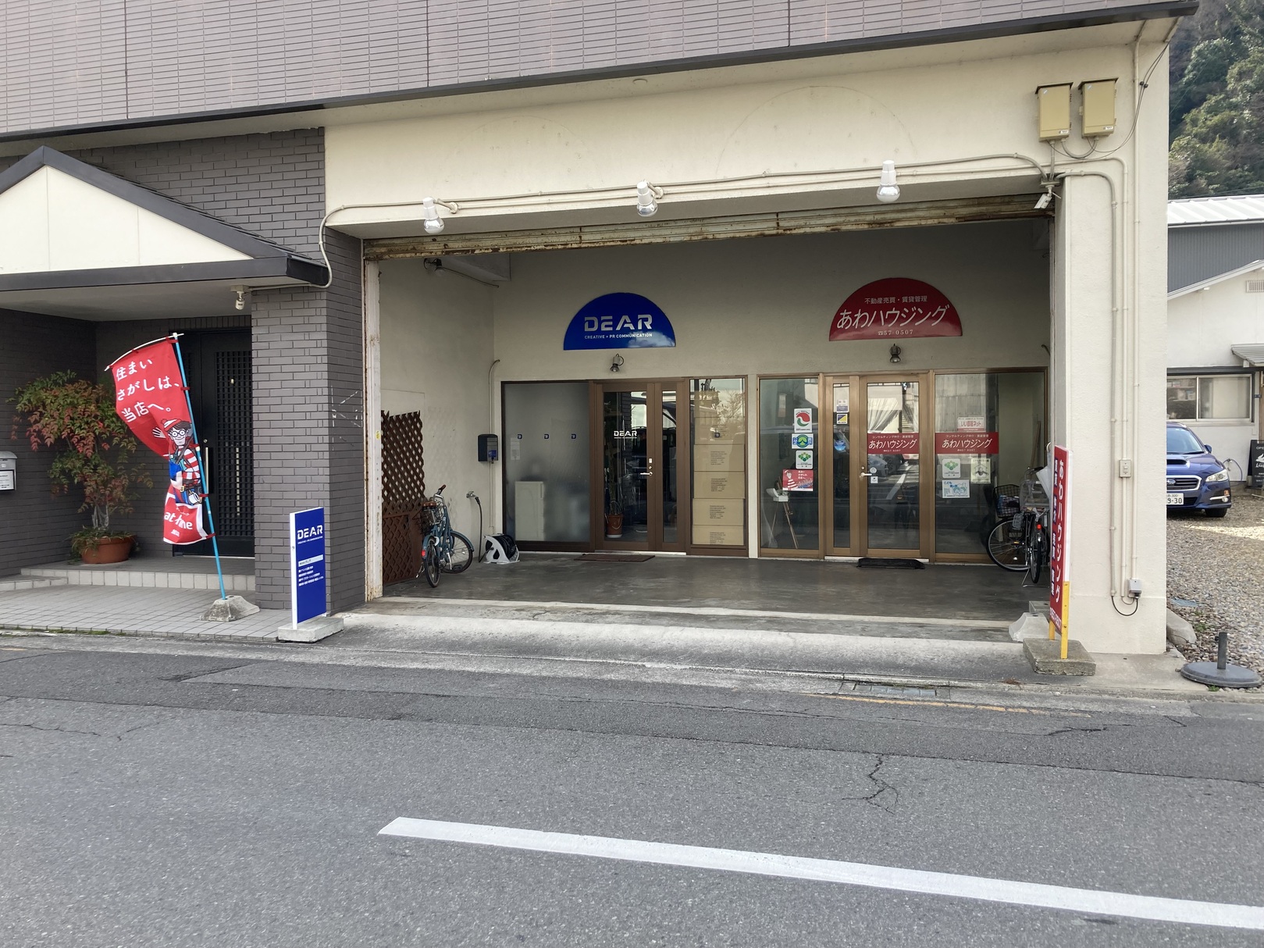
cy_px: 474
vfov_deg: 49.7
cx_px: 632
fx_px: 1022
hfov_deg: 63.4
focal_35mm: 28
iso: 20
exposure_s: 1/405
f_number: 1.8
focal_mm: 3.99
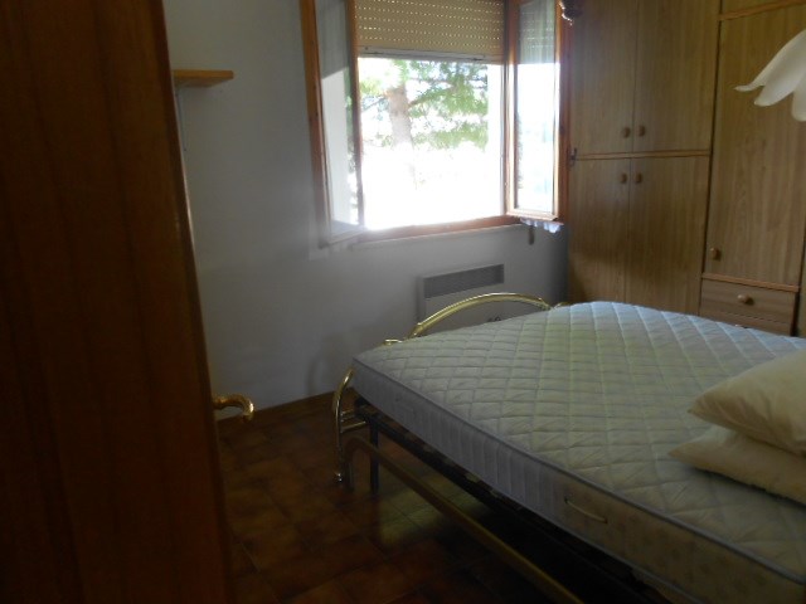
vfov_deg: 53.1
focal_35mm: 26
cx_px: 403
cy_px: 302
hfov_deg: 67.3
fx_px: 605
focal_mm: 4.6
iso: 160
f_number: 3.2
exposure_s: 1/30
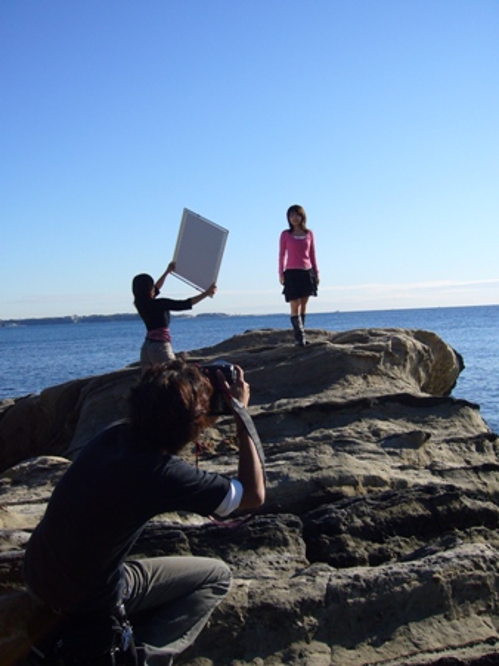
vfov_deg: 52.6
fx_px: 673
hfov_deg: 40.7
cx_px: 250
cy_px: 333
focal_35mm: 35
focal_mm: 5.8
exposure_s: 1/400
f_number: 5.6
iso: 80
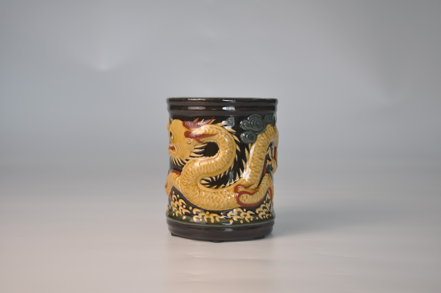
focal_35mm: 52
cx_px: 220
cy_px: 146
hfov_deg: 37.9
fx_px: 642
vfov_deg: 25.7
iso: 200
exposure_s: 1/40
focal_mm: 35
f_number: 6.3
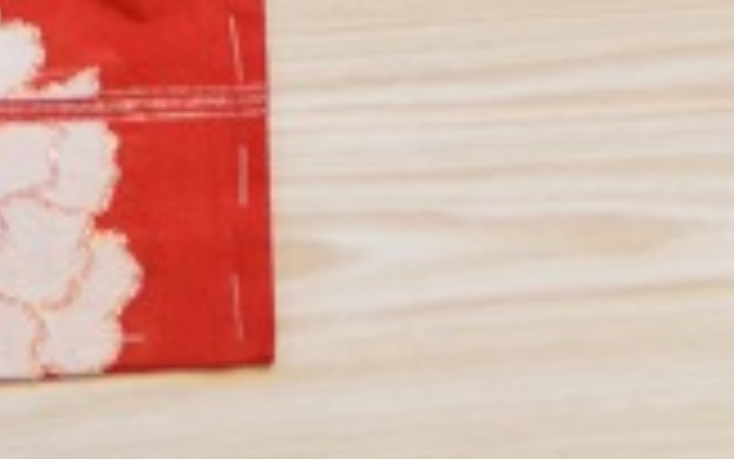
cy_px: -1330
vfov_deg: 5.2
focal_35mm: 224
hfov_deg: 9.4
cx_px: 194
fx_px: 4478
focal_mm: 27
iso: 800
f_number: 3.2
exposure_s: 1/40
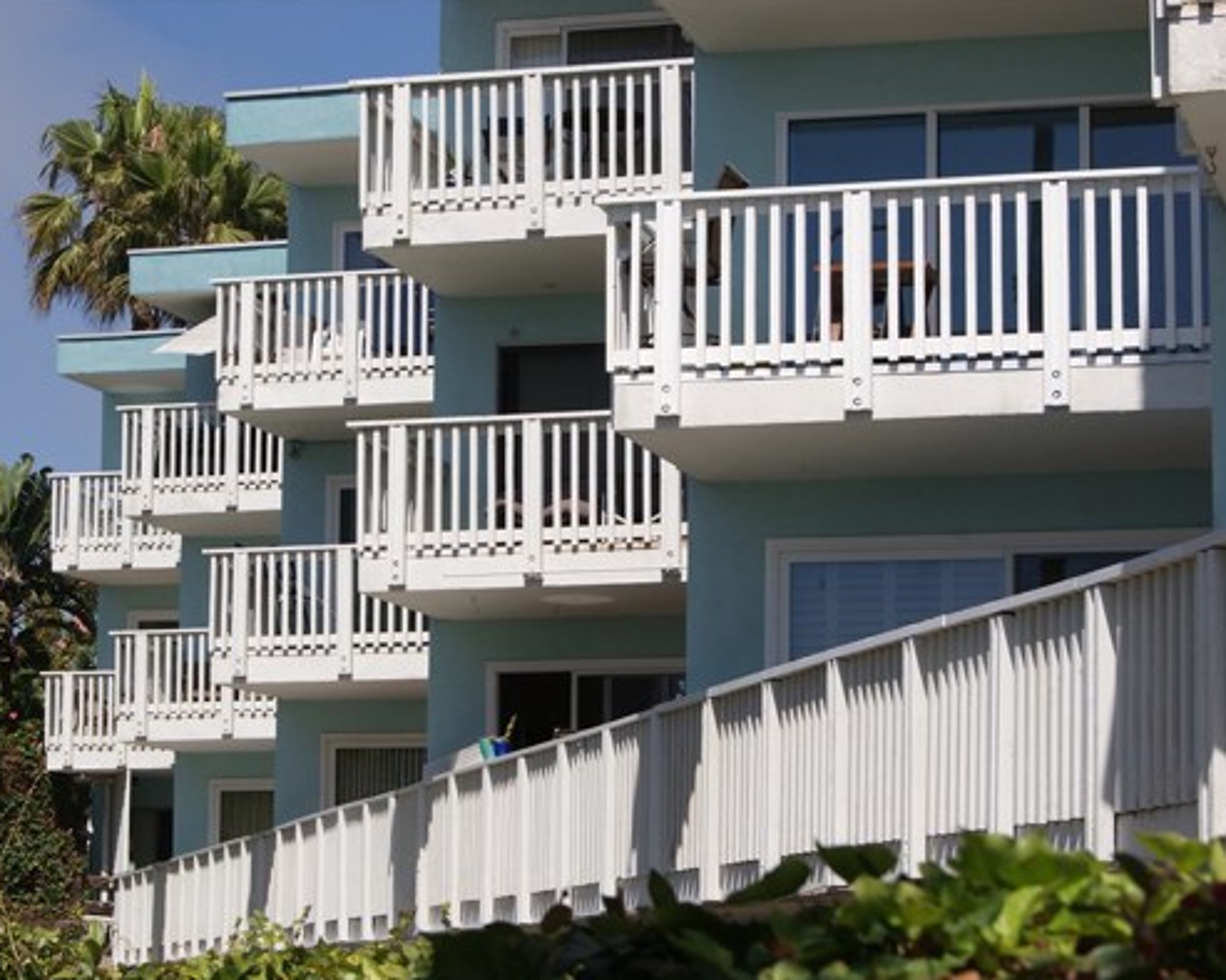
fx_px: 3649
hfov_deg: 19.1
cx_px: 520
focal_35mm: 101
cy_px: 525
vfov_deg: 15.3
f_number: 13
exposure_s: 1/200
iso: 100
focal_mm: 55
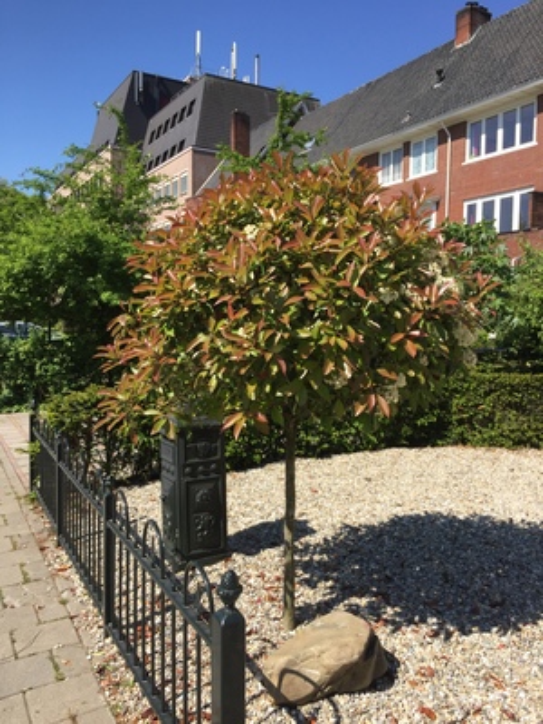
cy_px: 362
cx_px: 272
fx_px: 607
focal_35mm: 29
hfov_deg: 48.2
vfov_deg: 61.7
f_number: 2.2
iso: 32
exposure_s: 1/1412
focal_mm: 4.15
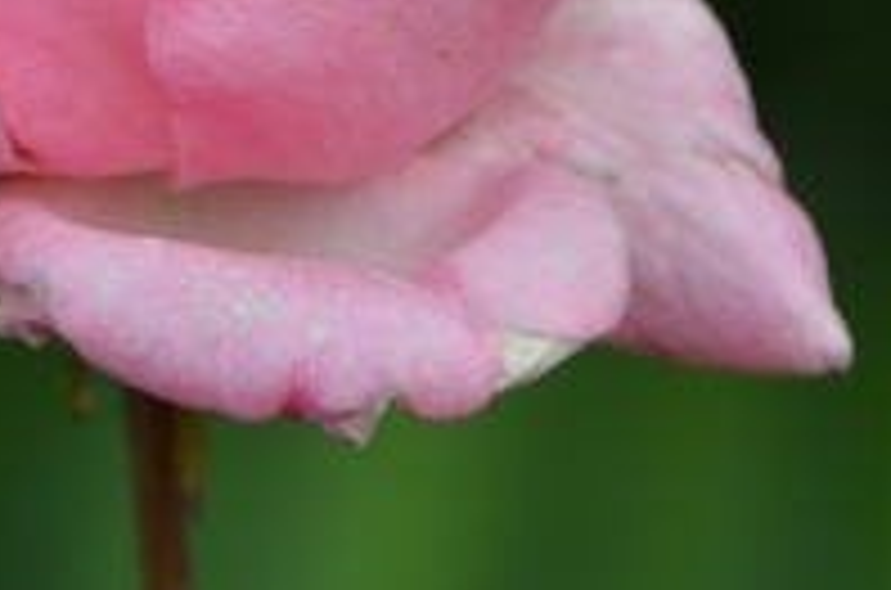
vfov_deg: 1.5
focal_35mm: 909
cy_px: -191
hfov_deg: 2.3
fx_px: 22444
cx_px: 162
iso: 180
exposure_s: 1/125
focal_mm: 200
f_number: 8
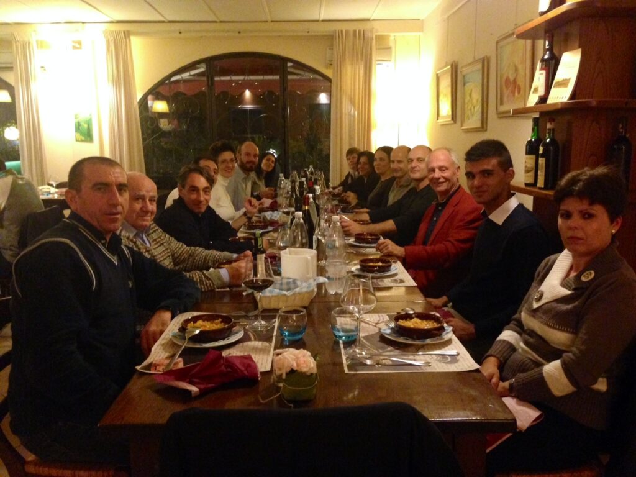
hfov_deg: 55.4
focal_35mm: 33
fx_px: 606
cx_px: 318
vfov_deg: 42.9
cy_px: 238
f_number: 2.4
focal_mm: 4.12
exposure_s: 1/15
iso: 500
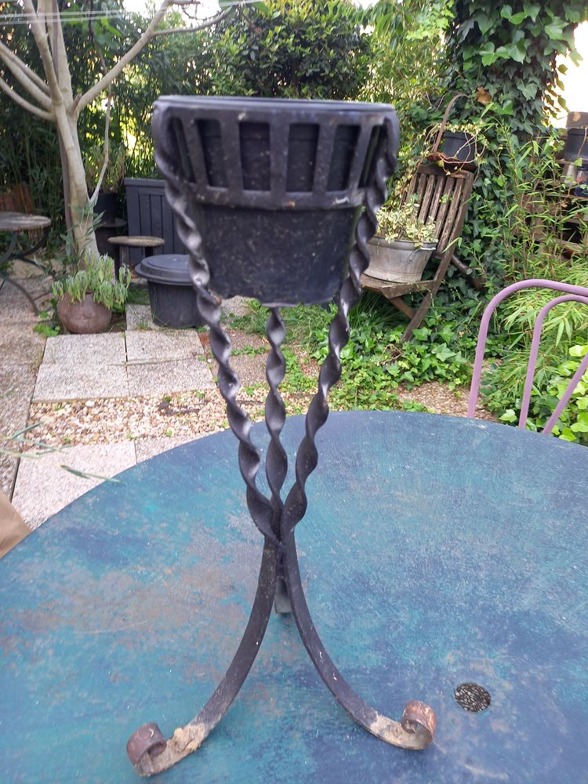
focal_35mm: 25
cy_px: 392
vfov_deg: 69.4
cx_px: 294
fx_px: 566
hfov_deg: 54.9
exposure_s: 1/50
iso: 80
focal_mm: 4.65
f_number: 1.8
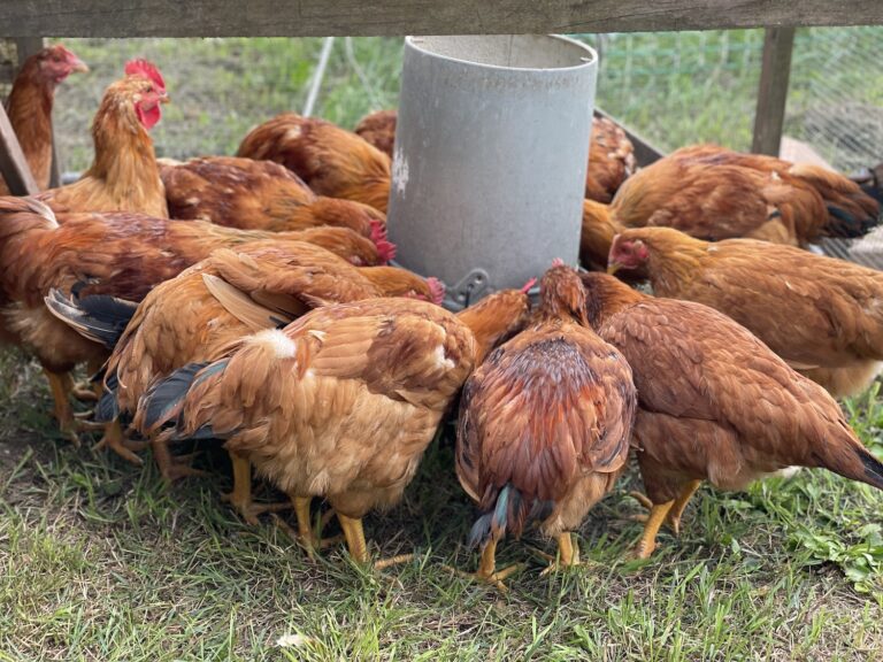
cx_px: 442
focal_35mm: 52
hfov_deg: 36.8
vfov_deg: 28.0
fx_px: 1326
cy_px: 331
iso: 25
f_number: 2
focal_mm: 6
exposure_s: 1/122
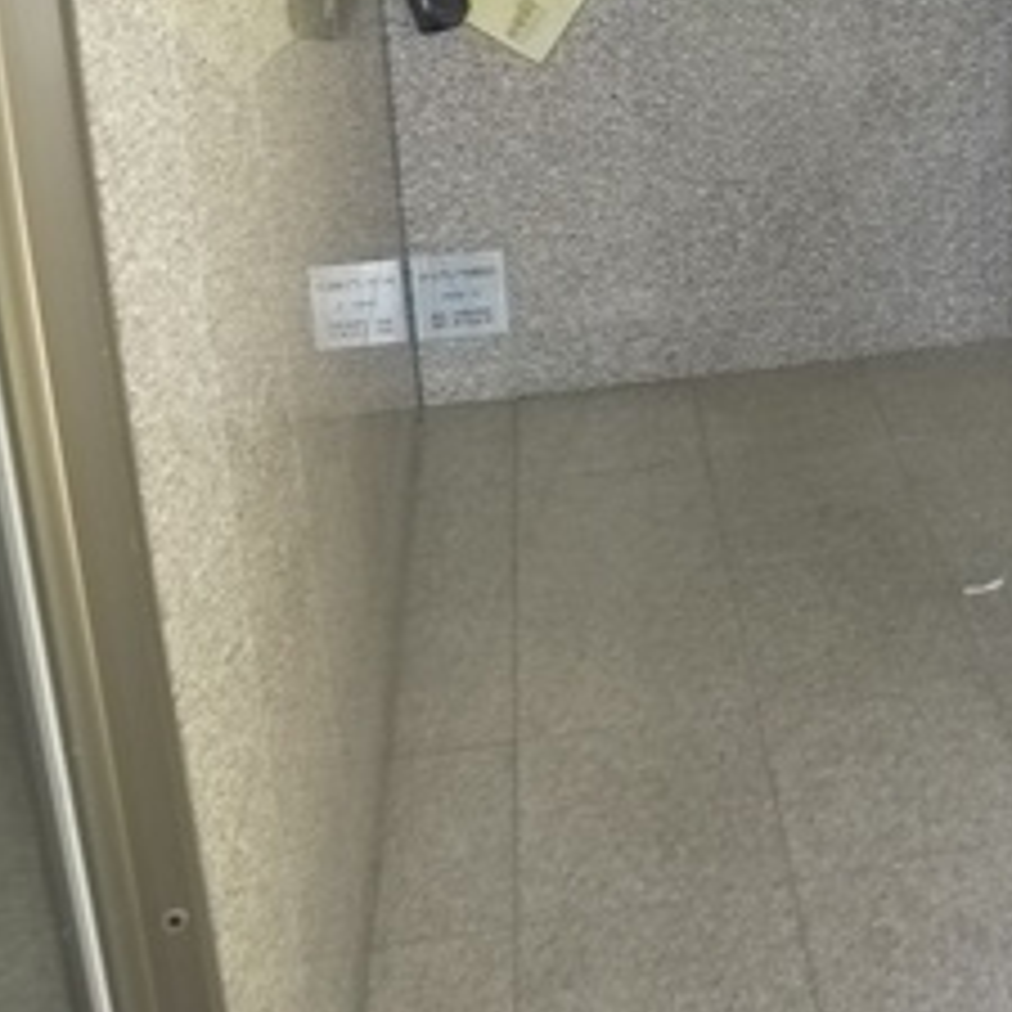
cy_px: -144
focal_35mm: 66
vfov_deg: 24.1
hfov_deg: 25.1
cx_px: 956
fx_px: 2183
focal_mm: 5.1
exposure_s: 1/20
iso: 400
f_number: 2
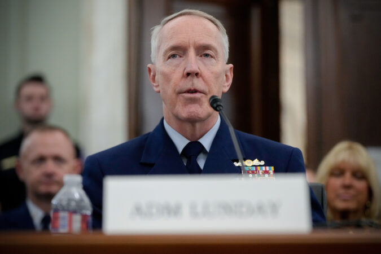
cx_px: 190
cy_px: 127
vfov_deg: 11.6
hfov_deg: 17.3
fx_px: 1249
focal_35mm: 118
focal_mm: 118
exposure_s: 1/500
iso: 4000
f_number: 2.8
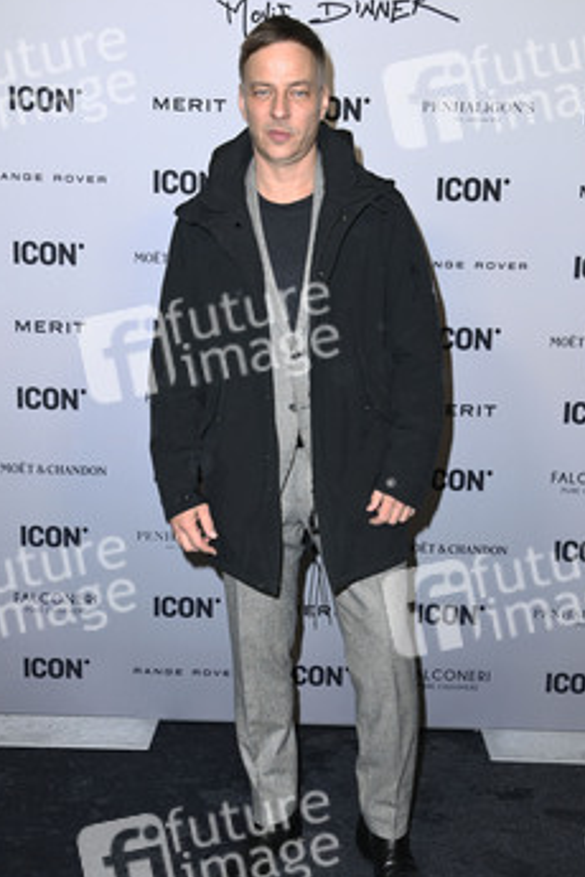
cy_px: 470
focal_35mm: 44
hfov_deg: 30.5
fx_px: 1072
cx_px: 282
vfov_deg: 44.5
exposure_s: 1/250
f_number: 5.6
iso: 1600
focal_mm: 38
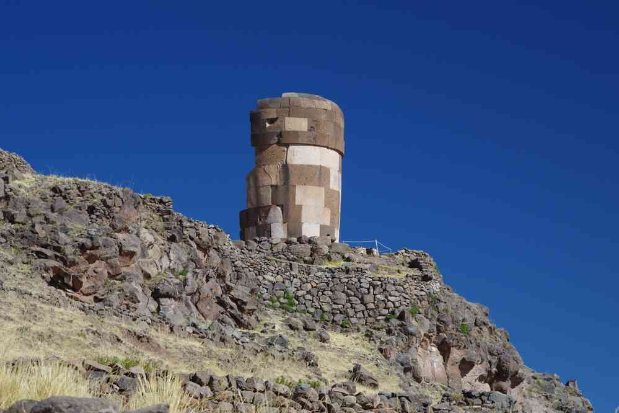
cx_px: 310
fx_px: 2269
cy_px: 206
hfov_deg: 15.5
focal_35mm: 132
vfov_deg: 10.4
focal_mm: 87.5
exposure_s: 1/125
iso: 200
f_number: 10
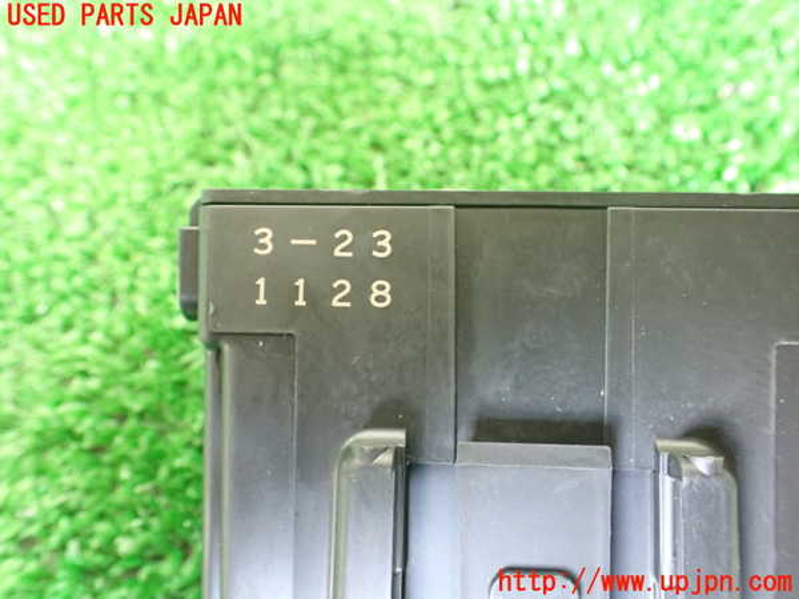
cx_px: 400
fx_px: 692
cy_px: 300
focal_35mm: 30
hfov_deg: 60.0
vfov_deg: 46.8
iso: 1250
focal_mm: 5.4
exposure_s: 1/30
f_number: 2.3
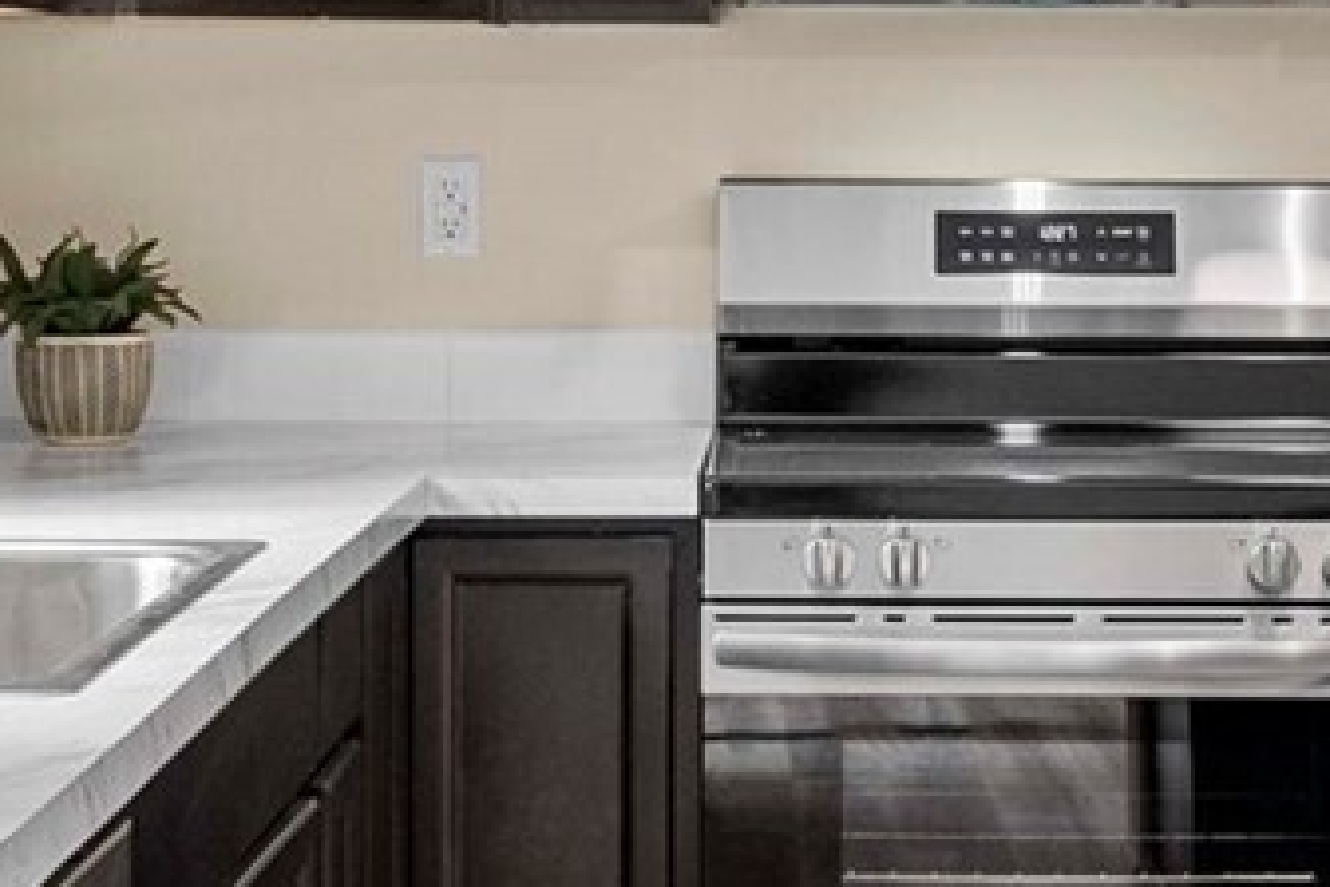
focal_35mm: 100
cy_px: 158
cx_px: 867
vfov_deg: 13.6
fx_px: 3694
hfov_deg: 20.4
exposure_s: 1/60
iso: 200
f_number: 7.1
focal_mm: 21
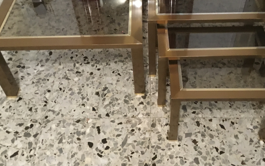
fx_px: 303
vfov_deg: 30.1
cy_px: 45
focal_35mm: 42
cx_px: 145
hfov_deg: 47.1
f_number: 2.4
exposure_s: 1/17
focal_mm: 3.3
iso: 640
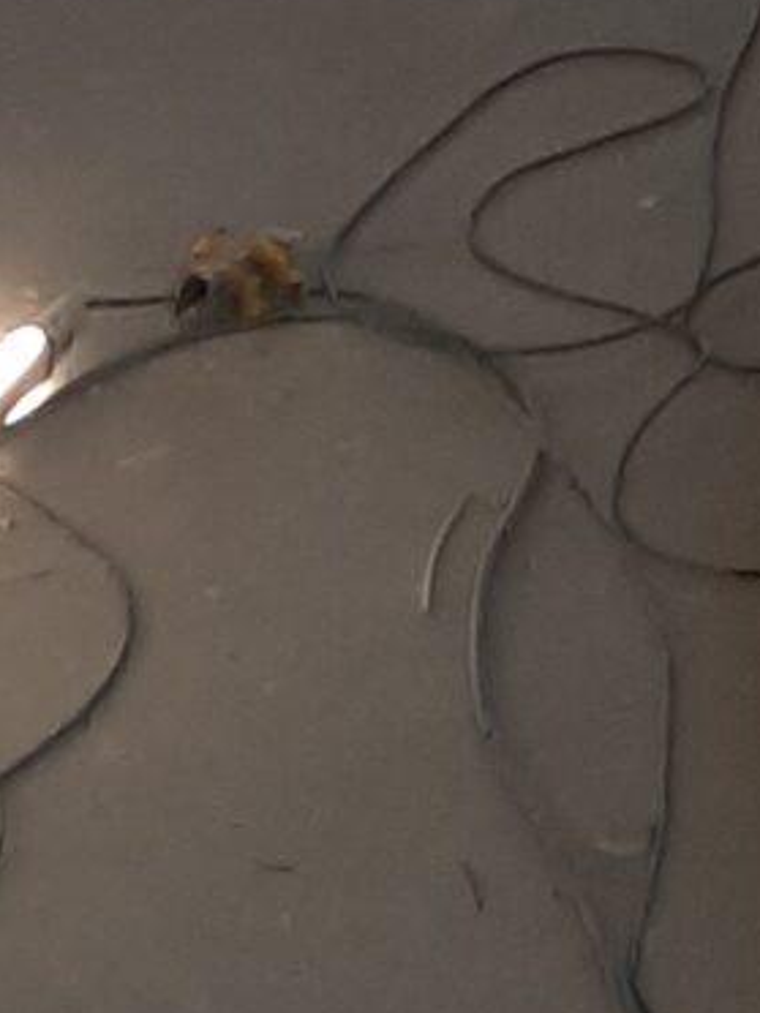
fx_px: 5240
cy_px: -2306
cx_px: 518
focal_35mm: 179
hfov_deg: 8.3
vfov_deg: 8.6
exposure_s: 1/50
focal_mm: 3.93
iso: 50
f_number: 1.7
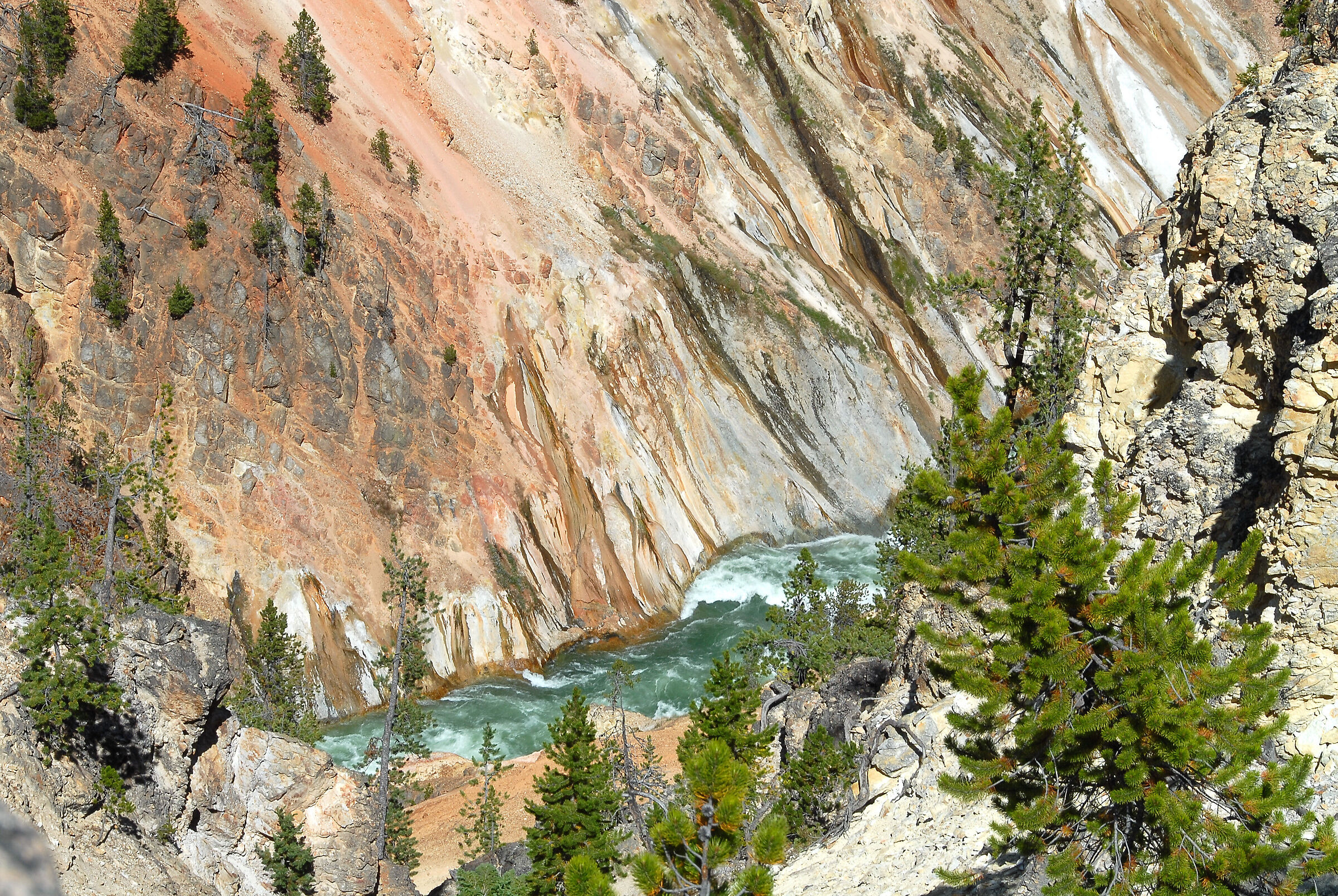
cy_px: 448
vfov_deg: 13.1
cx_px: 669
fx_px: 3907
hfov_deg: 19.4
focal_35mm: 105
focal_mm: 70
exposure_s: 1/40
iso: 100
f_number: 16
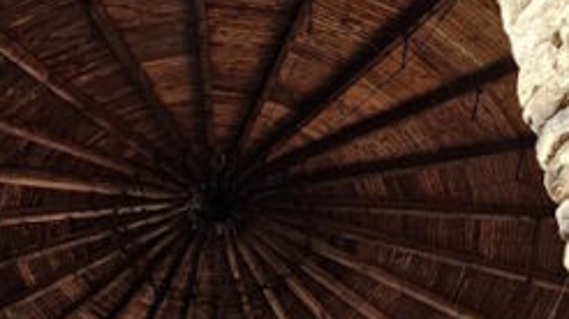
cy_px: 451
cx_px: 275
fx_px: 890
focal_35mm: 59
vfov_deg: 18.5
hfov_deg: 35.5
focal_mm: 2.2
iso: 50
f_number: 2.2
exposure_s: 1/315
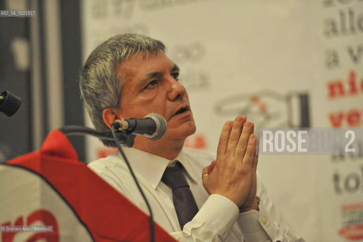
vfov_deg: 7.0
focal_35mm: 195
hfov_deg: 10.6
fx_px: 1965
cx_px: 182
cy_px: 121
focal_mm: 195
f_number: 2.8
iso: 3200
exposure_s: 1/160
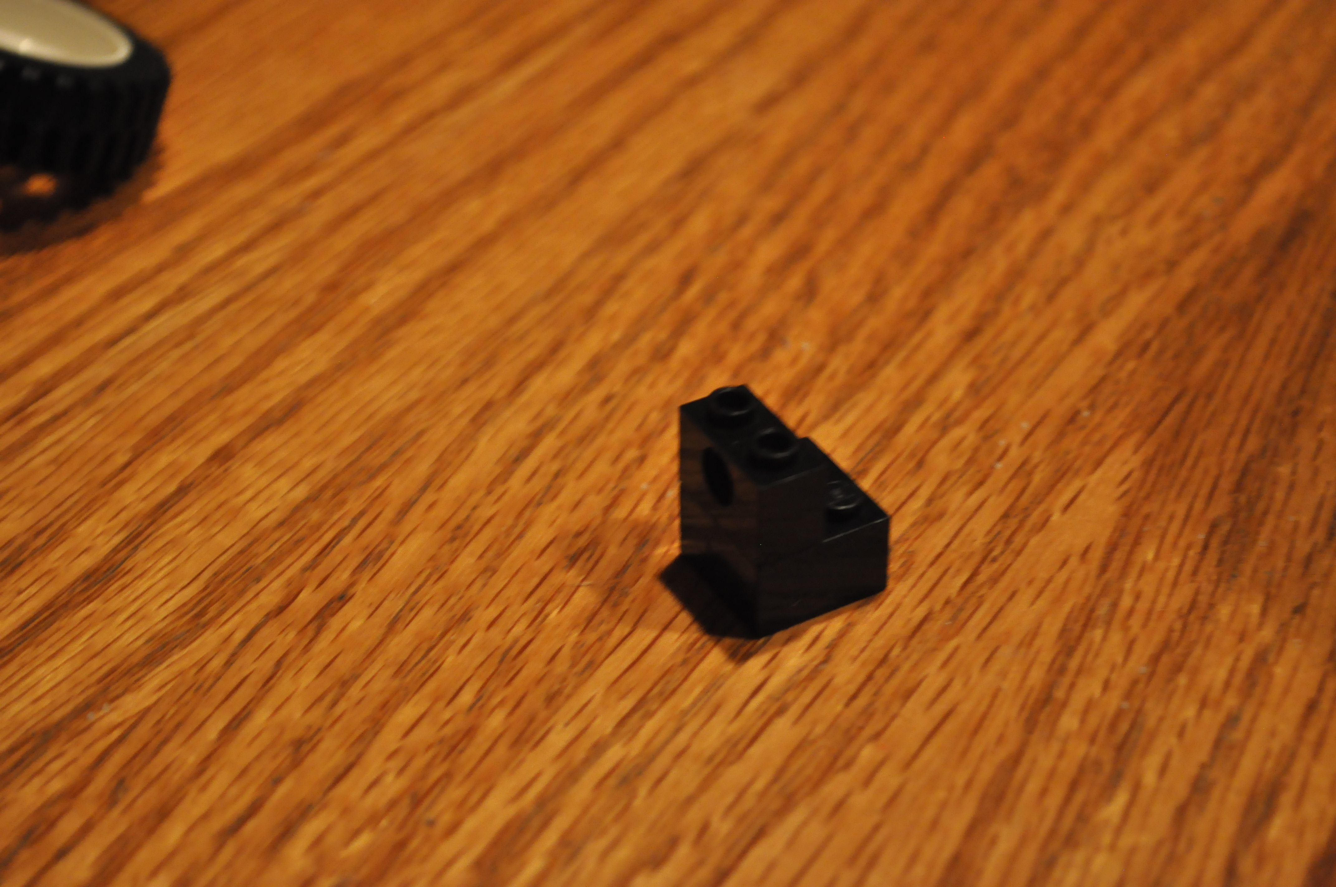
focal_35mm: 69
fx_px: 2558
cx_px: 668
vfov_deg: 19.7
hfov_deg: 29.3
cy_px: 444
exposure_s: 1/20
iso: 1600
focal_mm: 46
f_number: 5.3
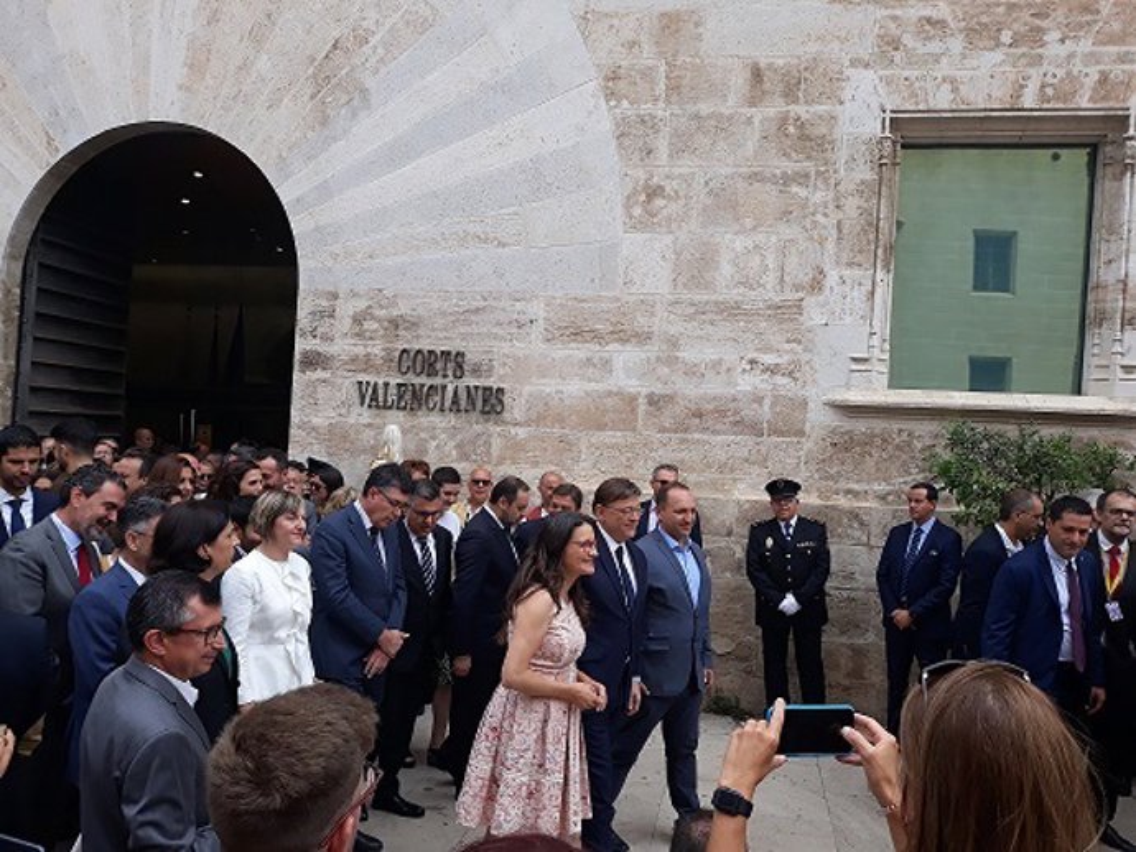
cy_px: 426
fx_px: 886
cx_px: 568
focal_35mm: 27
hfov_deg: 65.3
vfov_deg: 51.4
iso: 40
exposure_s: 1/671
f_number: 1.7
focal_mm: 3.71
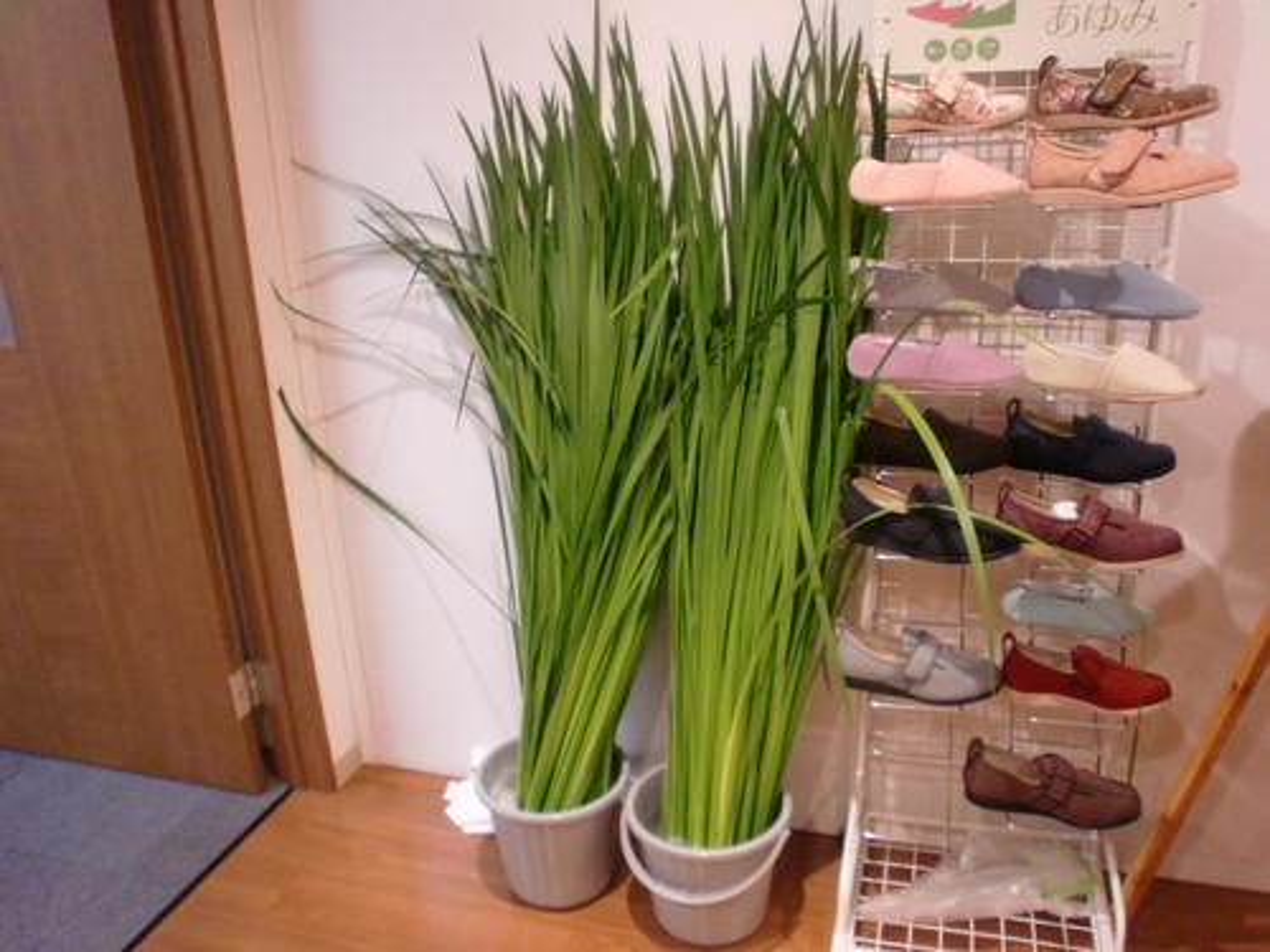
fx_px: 1027
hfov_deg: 63.4
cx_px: 635
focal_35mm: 28
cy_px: 476
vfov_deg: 49.7
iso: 320
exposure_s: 1/60
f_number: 2.6
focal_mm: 4.65
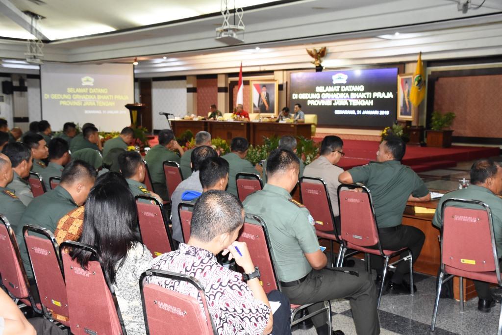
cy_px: 168
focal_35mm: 42
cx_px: 251
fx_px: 586
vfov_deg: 31.9
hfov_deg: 46.4
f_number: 4.5
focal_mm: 28
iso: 2000
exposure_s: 1/60
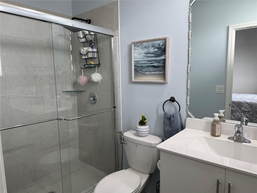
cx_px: 128
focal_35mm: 24
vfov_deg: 56.8
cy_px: 96
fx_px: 178
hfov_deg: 71.6
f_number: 1.78
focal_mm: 6.76
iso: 125
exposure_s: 1/120
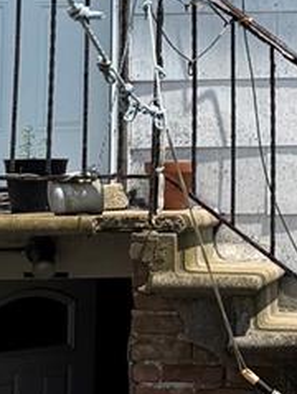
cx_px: 417
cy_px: -18
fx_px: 1757
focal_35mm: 154
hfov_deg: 9.4
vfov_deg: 12.6
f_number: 1.78
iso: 80
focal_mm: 6.76
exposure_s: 1/4950
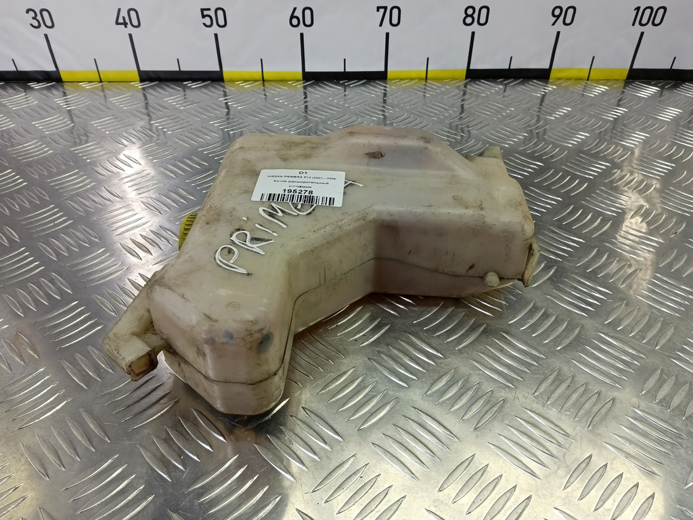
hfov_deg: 73.9
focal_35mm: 23
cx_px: 346
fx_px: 460
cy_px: 260
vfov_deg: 58.9
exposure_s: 1/50
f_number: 1.6
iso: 90
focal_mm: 4.11
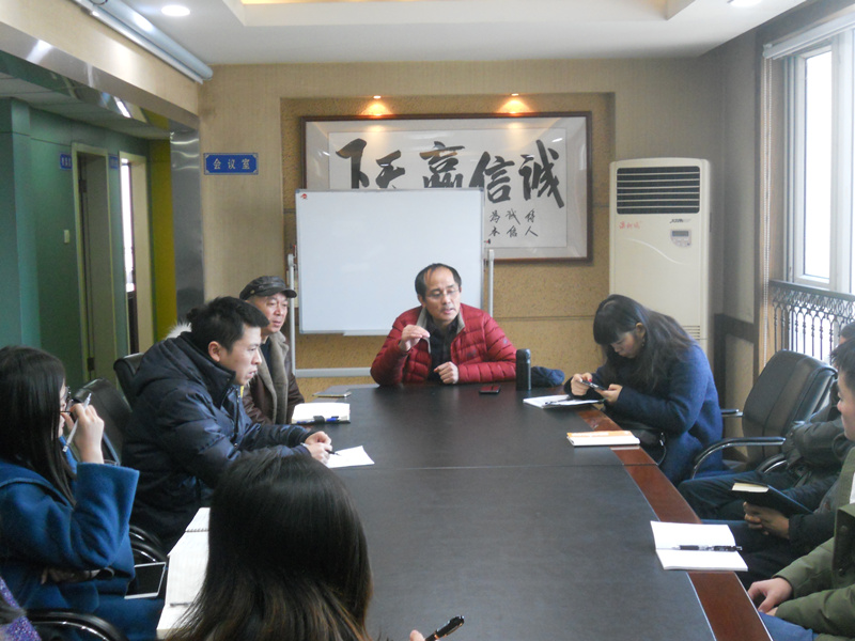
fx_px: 1136
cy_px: 320
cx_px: 428
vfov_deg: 31.5
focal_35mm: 46
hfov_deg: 41.2
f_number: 4.3
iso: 400
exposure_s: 1/30
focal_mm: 8.2
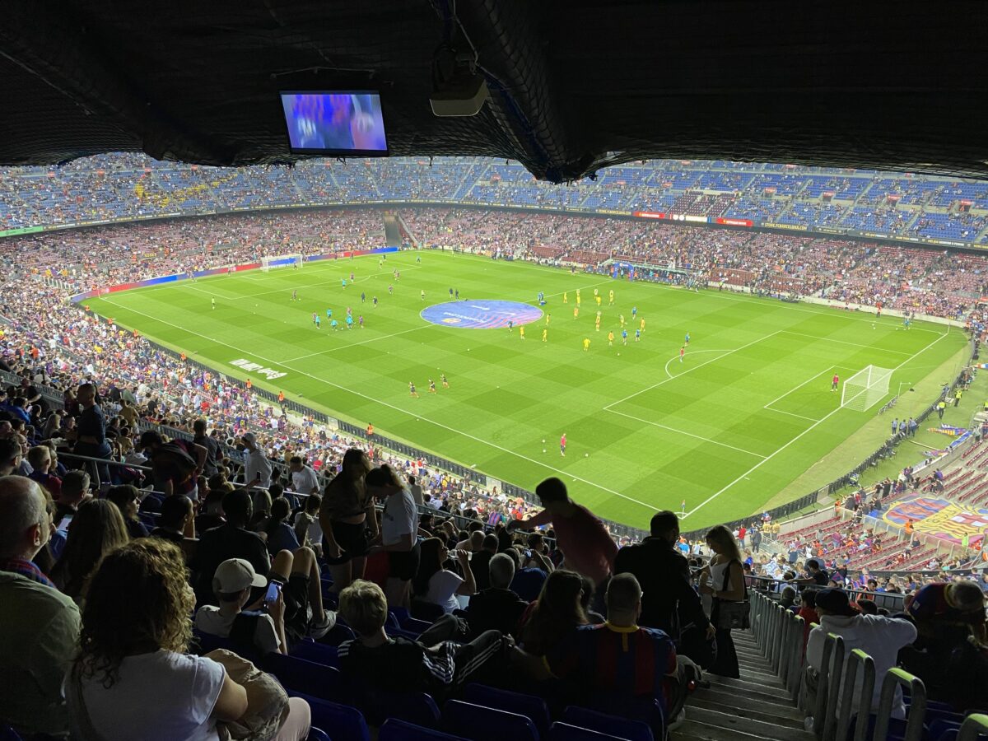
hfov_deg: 67.3
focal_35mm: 26
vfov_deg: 53.1
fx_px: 742
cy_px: 370
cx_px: 494
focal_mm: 4.25
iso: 80
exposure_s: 1/50
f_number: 1.8
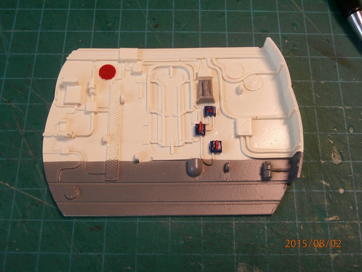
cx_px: 181
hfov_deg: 49.0
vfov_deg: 37.7
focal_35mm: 38
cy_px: 136
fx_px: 397
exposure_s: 1/30
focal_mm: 6.67
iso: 200
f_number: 3.9
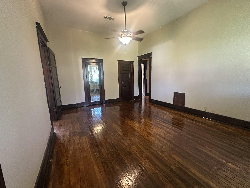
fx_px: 108
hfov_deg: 98.2
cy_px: 95
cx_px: 125
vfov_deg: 81.7
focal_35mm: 15
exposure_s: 1/60
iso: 800
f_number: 2.2
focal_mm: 2.22
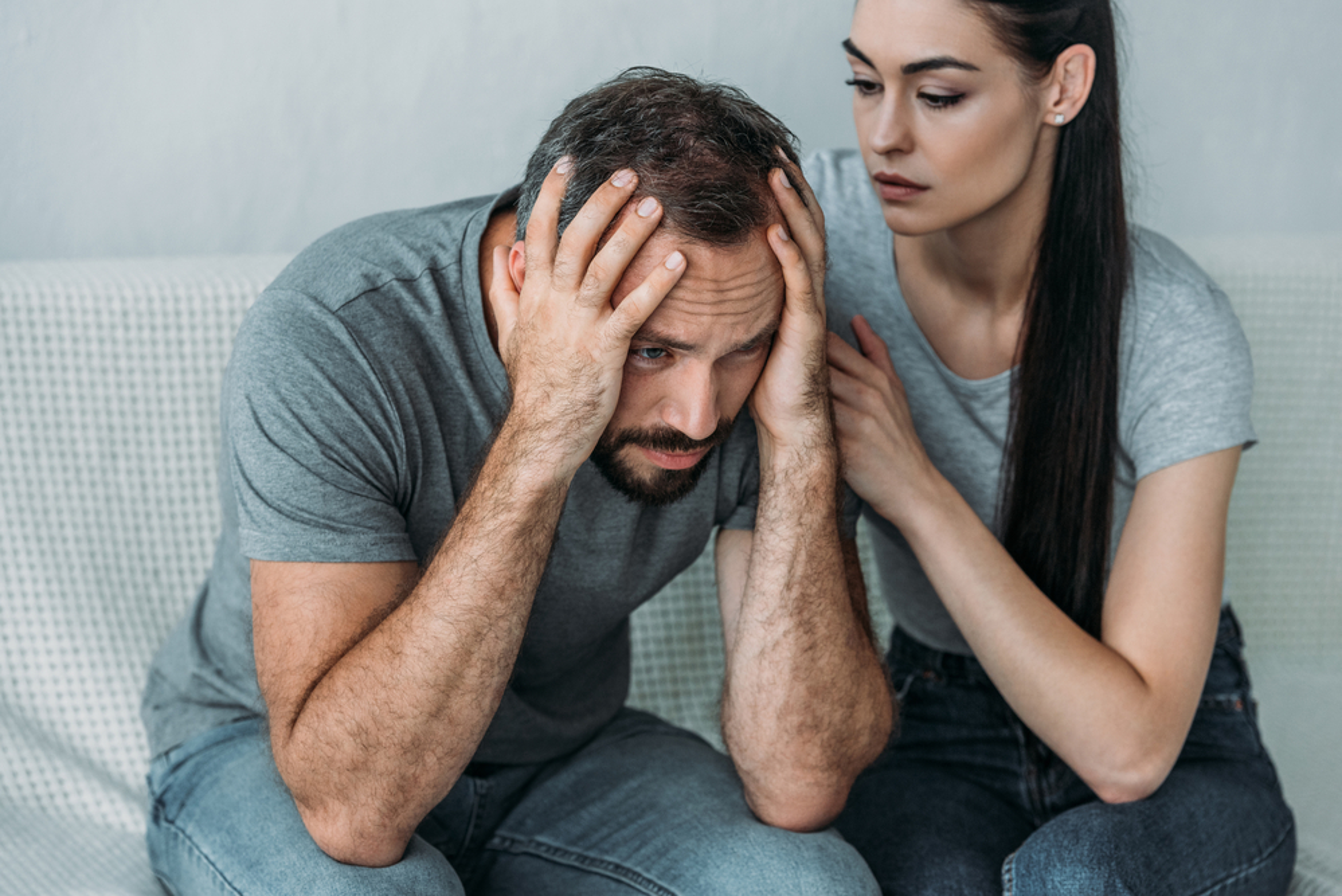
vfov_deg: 11.2
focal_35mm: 122
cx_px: 671
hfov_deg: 16.8
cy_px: 448
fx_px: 4550
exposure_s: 1/200
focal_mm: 122
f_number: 5
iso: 640
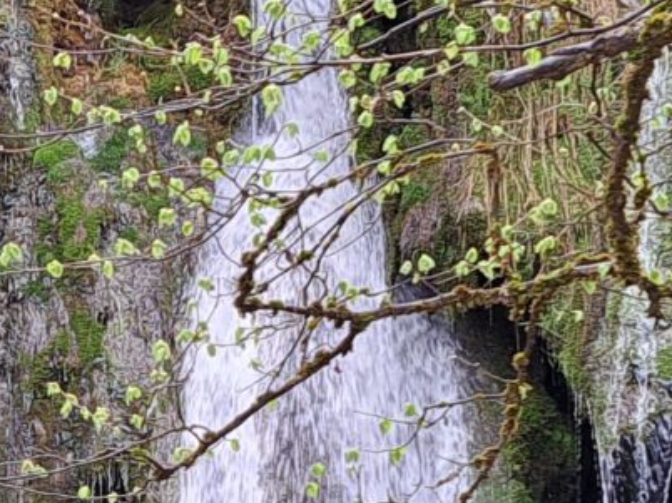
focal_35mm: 153
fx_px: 2968
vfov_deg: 9.6
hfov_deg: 12.5
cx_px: -229
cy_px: 533
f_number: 1.8
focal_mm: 5.23
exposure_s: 1/100
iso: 50
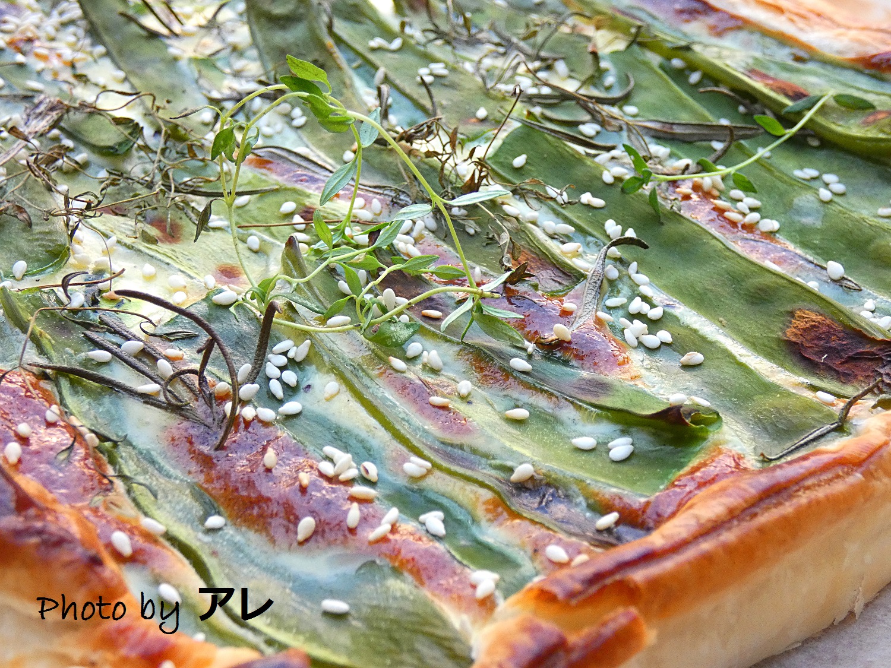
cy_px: 334
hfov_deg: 36.2
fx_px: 1364
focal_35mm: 53
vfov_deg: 27.5
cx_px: 446
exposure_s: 1/80
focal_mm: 9.5
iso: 500
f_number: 3.9
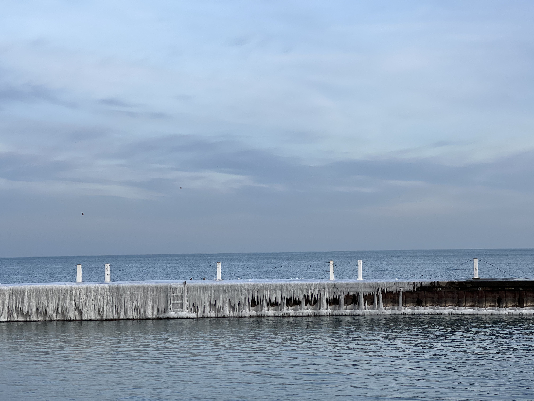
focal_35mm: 77
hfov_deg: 25.3
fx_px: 1188
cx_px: 267
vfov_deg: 19.1
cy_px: 200
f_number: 2.8
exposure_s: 1/266
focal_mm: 9
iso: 32
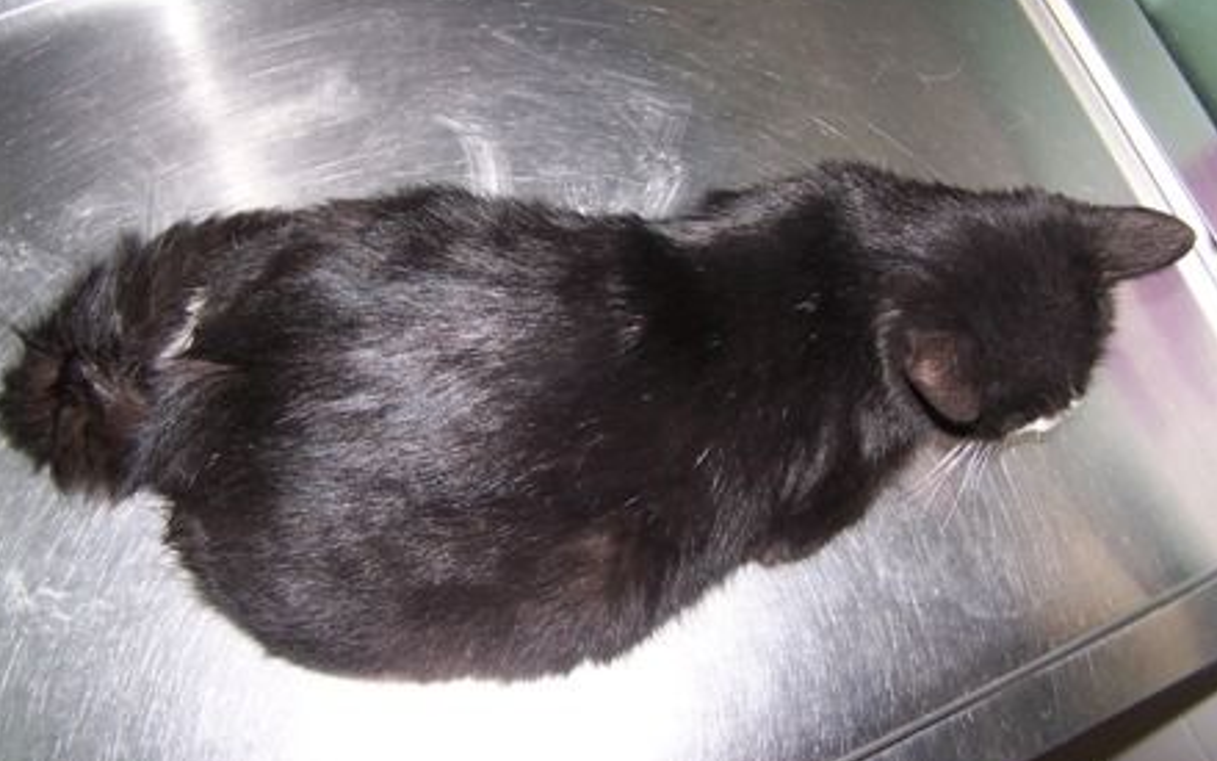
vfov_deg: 31.2
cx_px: 603
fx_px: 1360
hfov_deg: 48.2
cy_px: 338
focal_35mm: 41
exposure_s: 1/60
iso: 100
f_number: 2.8
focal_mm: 6.3
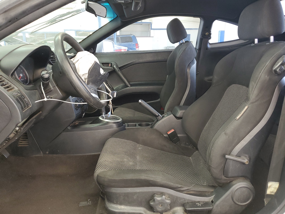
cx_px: 142
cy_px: 107
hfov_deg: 67.3
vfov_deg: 53.1
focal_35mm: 26
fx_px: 214
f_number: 1.5
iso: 111
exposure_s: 1/24
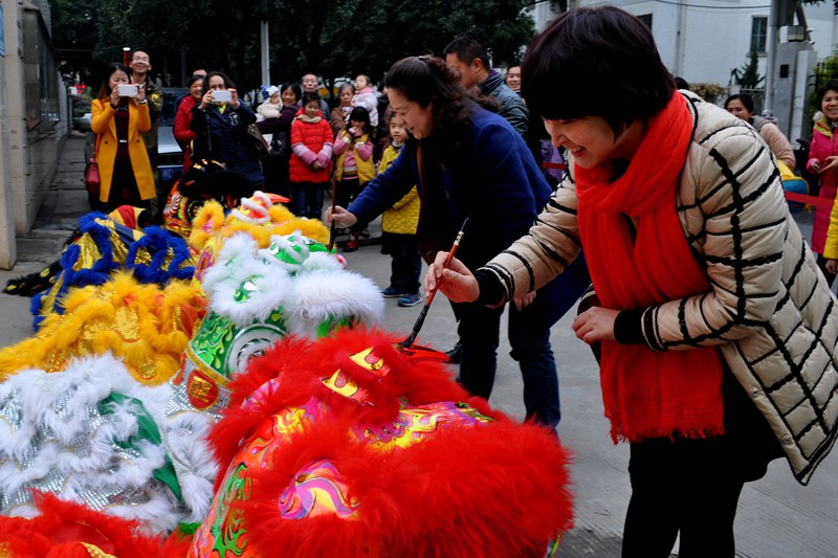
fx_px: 628
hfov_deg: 67.4
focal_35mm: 27
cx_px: 419
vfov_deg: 47.9
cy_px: 279
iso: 200
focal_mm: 18
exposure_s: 1/40
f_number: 6.3
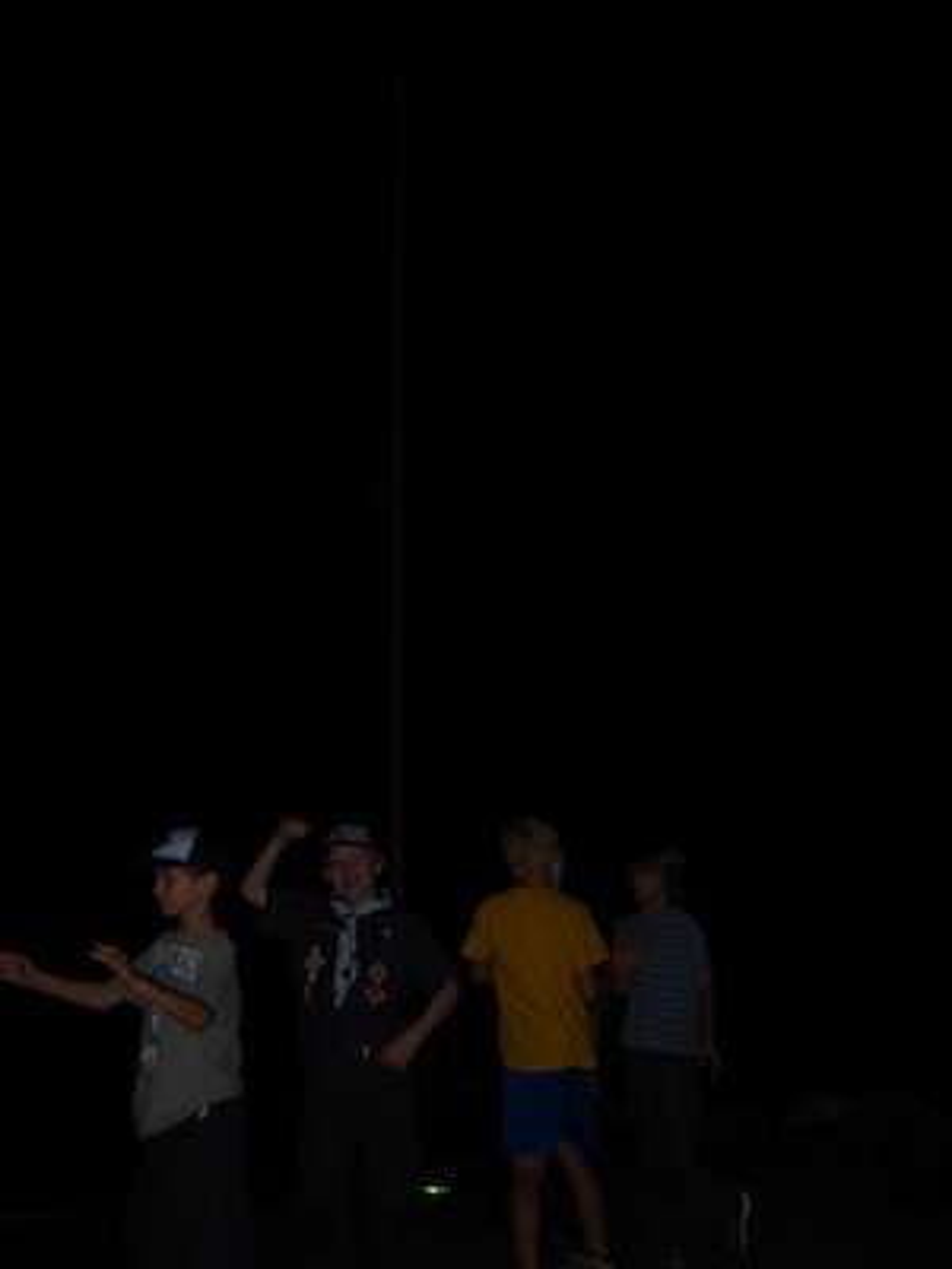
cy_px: 634
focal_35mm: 28
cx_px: 476
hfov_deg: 49.7
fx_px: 1027
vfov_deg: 63.4
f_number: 3.3
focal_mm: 4.9
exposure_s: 1/60
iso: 100
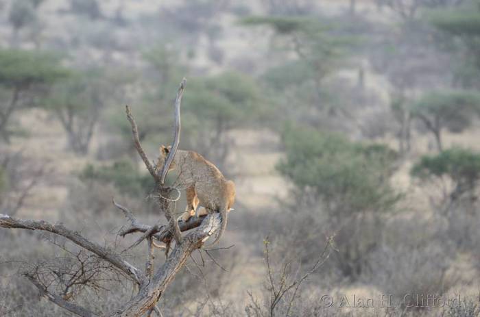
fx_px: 7980
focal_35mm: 600
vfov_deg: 2.3
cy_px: 158
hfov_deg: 3.4
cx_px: 240
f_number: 5.6
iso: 1400
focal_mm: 400
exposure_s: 1/400
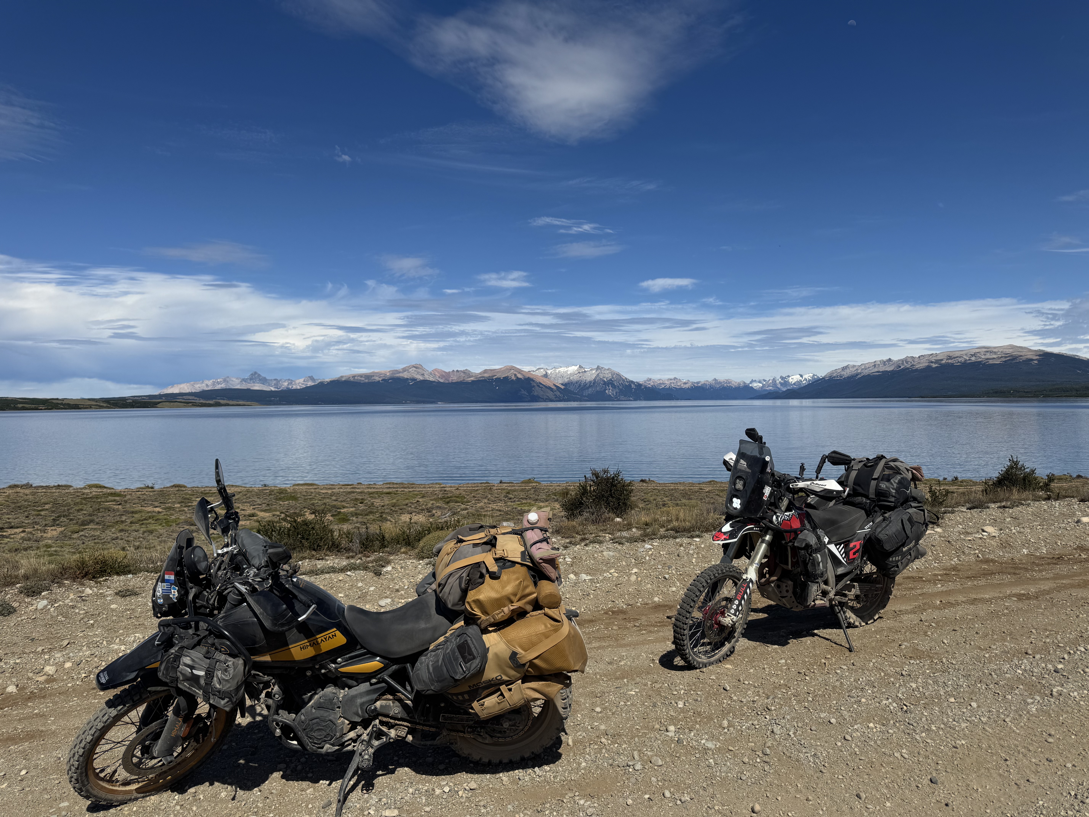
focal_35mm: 24
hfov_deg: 71.6
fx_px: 755
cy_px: 408
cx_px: 544
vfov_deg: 56.8
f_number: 1.78
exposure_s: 1/9009
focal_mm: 6.76
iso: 80
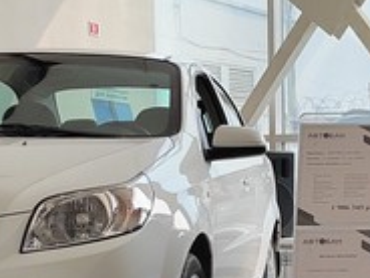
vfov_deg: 14.6
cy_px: 266
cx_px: 432
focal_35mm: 100
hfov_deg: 18.7
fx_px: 1069
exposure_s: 1/109
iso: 100
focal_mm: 5.52
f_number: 1.9
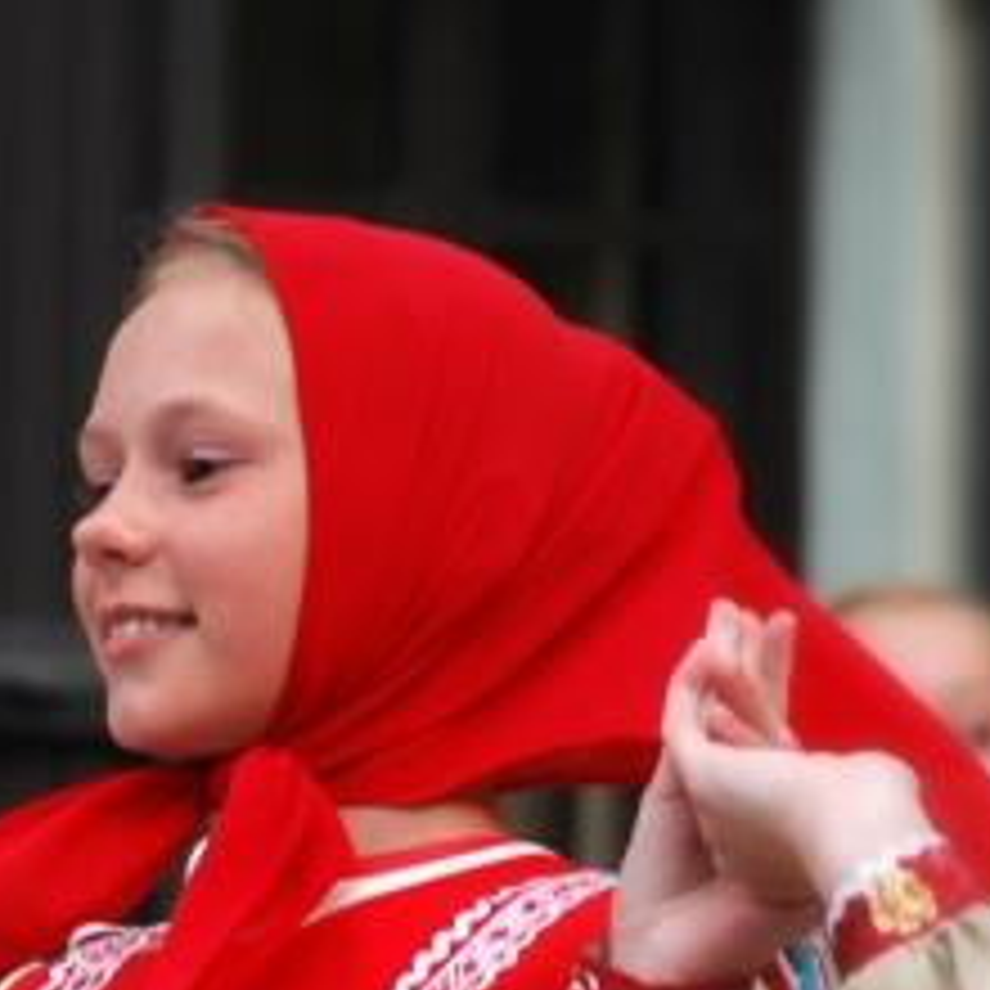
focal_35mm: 624
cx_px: -166
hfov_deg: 2.8
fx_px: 20190
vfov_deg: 2.8
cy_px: 1388
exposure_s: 1/250
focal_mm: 105
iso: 200
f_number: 5.6
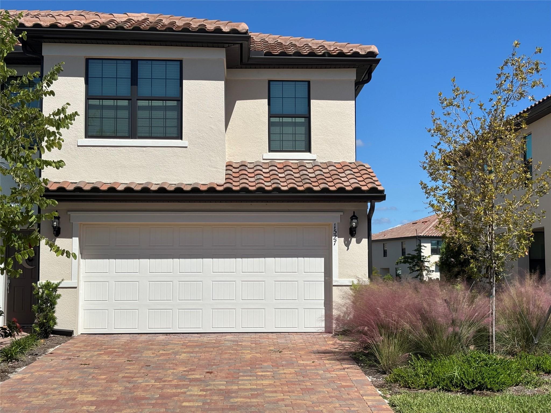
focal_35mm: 52
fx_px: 828
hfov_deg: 36.8
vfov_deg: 28.0
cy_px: 206
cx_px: 276
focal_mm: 5.96
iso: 32
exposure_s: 1/5618
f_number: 1.6
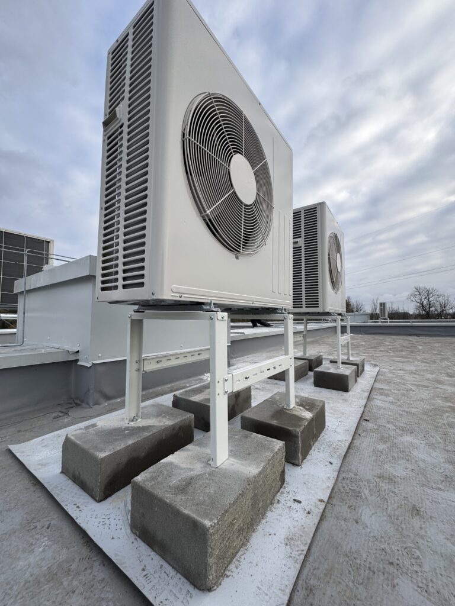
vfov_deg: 102.1
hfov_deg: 85.7
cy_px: 303
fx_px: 245
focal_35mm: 14
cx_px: 228
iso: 40
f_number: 2.2
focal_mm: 2.22
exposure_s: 1/418
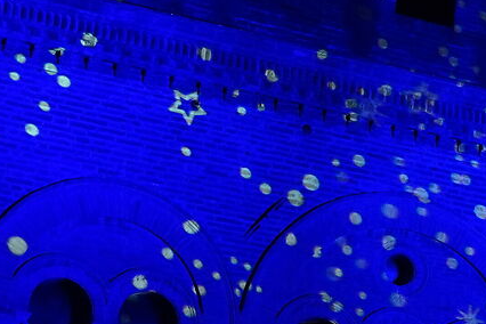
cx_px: 1285
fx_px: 2659
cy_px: 414
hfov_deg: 9.1
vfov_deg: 6.9
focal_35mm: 197
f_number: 3.5
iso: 1600
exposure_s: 1/80
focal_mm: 35
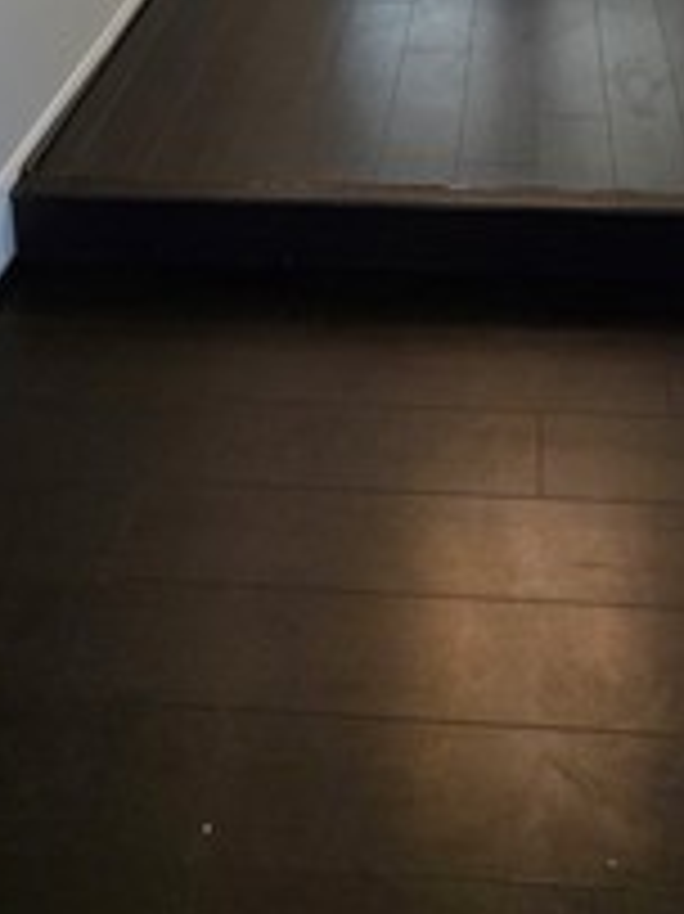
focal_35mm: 41
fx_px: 1081
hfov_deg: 34.8
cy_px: -441
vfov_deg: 29.2
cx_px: 450
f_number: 1.9
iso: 250
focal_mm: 2.2
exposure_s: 1/120
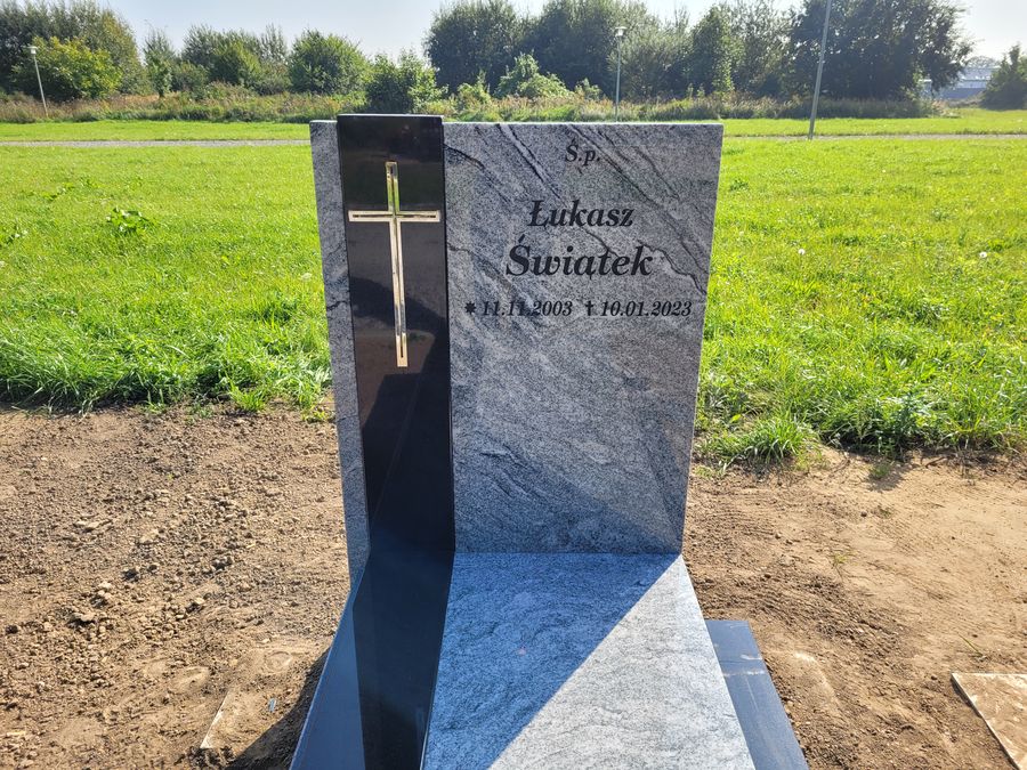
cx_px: 514
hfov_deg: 67.3
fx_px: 771
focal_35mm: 26
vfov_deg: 53.1
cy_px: 385
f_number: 1.8
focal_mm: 5.4
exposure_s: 1/1218
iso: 40
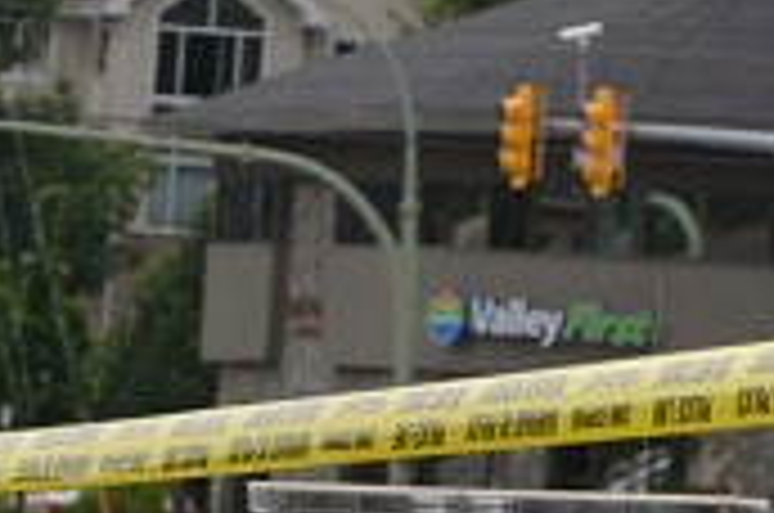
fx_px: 14553
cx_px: -360
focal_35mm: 678
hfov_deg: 3.0
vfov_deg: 2.0
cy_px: 441
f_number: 8
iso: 100
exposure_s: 1/250
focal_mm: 105
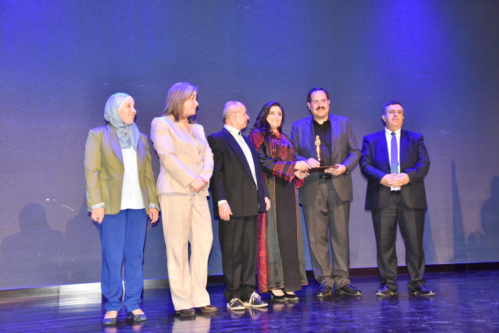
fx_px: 527
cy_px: 166
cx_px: 250
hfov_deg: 50.7
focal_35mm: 38
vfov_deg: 35.1
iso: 3200
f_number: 7.1
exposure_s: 1/60
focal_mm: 38
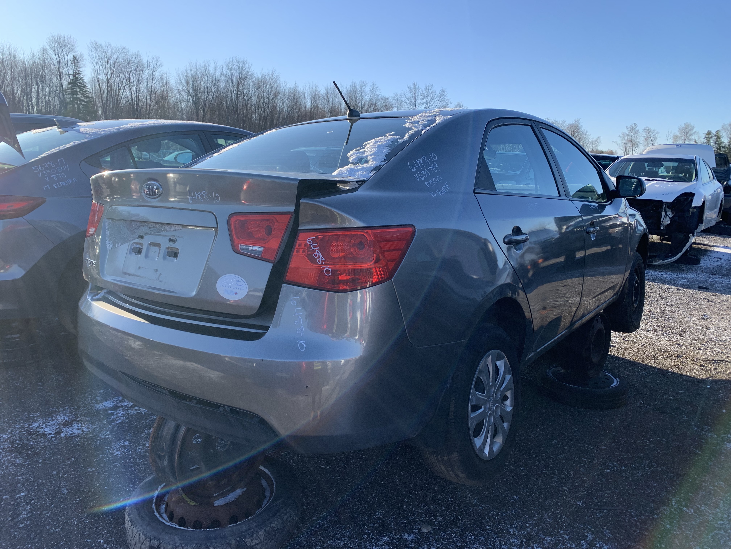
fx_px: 549
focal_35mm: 26
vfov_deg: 53.1
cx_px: 366
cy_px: 274
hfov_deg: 67.3
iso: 25
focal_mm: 4.25
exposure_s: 1/754
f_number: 1.8
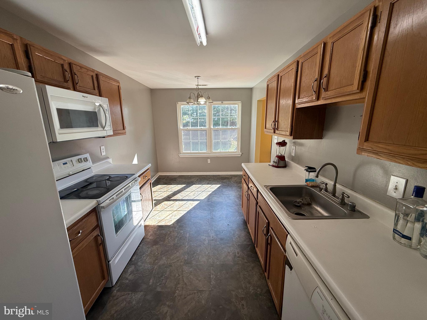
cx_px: 214
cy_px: 160
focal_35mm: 14
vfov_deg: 85.7
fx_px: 173
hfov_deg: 102.1
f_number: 2.2
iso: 64
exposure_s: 1/120
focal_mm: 2.22
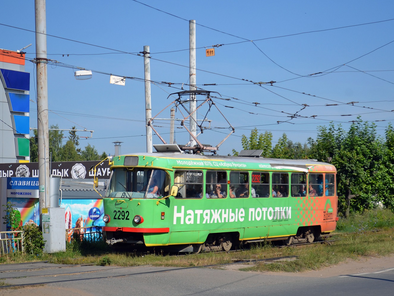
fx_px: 1019
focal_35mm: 90
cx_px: 193
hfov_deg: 21.9
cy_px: 148
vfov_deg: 16.5
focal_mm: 55
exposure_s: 1/1600
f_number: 6.3
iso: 400
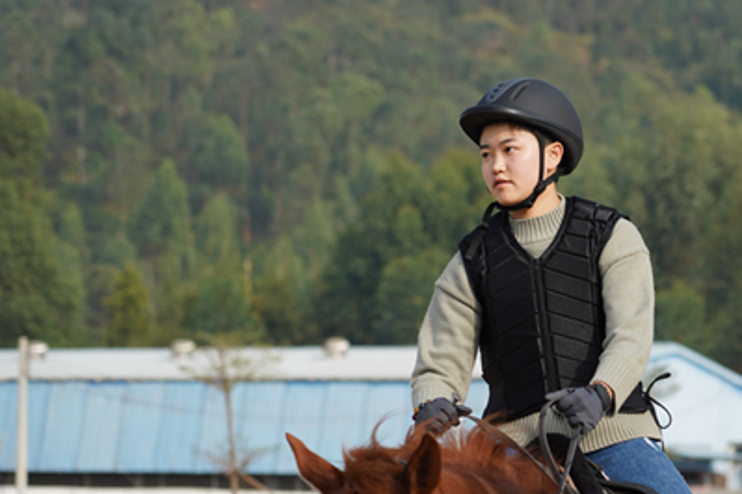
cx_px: 484
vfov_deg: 7.5
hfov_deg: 11.2
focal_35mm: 184
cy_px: 305
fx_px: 3792
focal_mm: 105
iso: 100
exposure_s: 1/800
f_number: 4
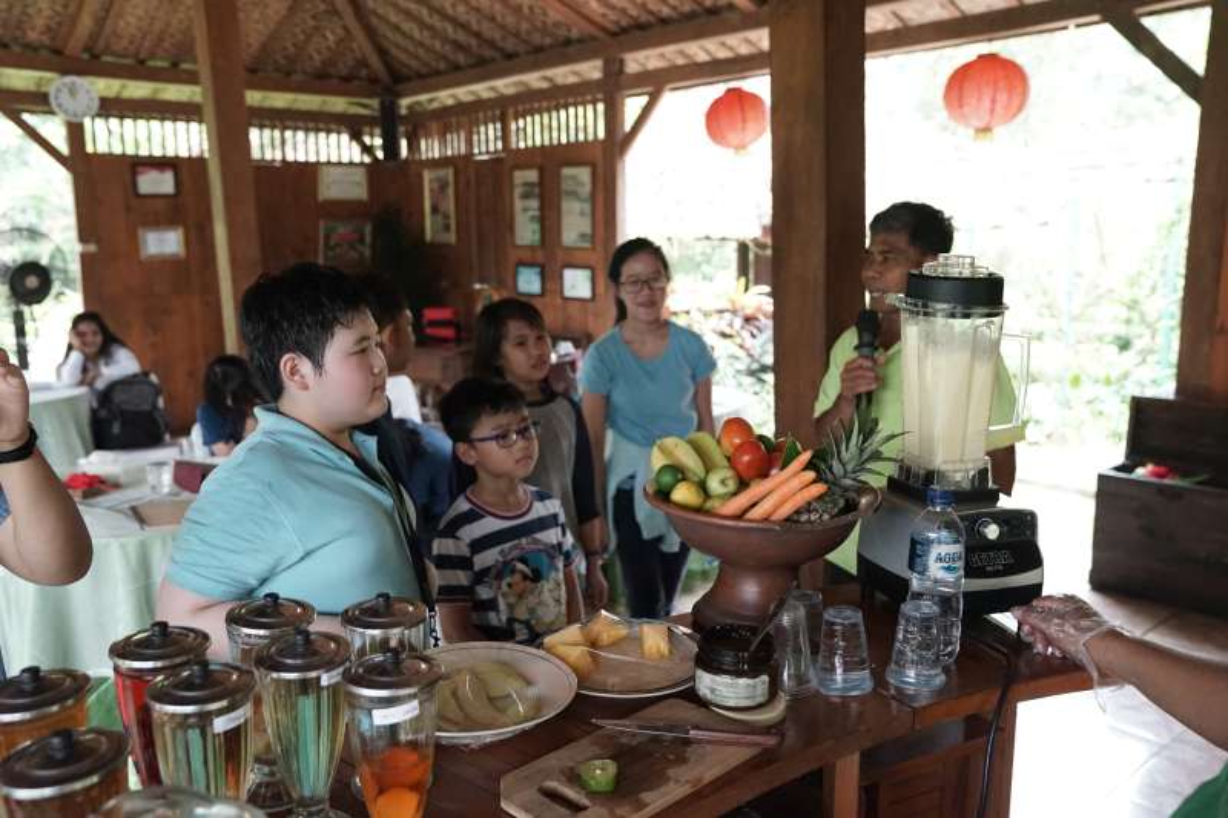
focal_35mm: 30
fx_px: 1023
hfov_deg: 61.9
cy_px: 409
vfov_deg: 43.6
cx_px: 614
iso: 5000
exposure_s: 1/125
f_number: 4
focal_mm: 30
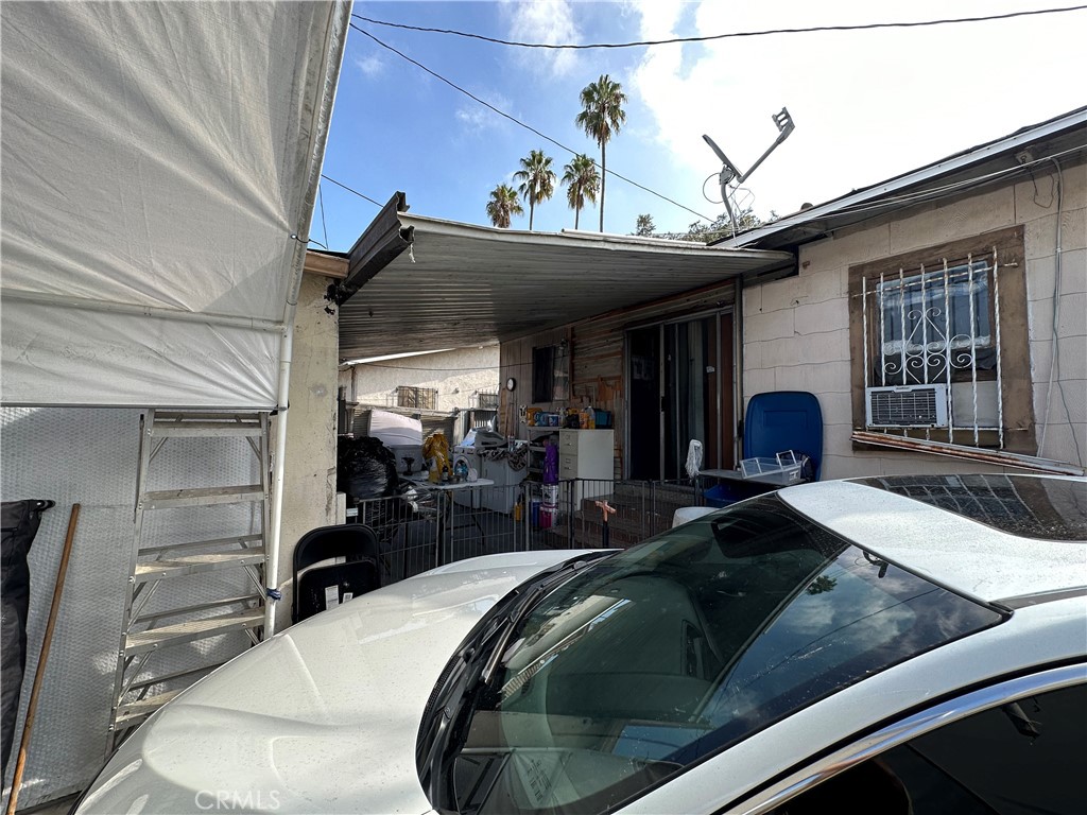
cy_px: 408
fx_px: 440
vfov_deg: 85.7
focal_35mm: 14
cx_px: 544
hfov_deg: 102.1
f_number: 2.2
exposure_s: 1/354
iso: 40
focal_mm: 2.22
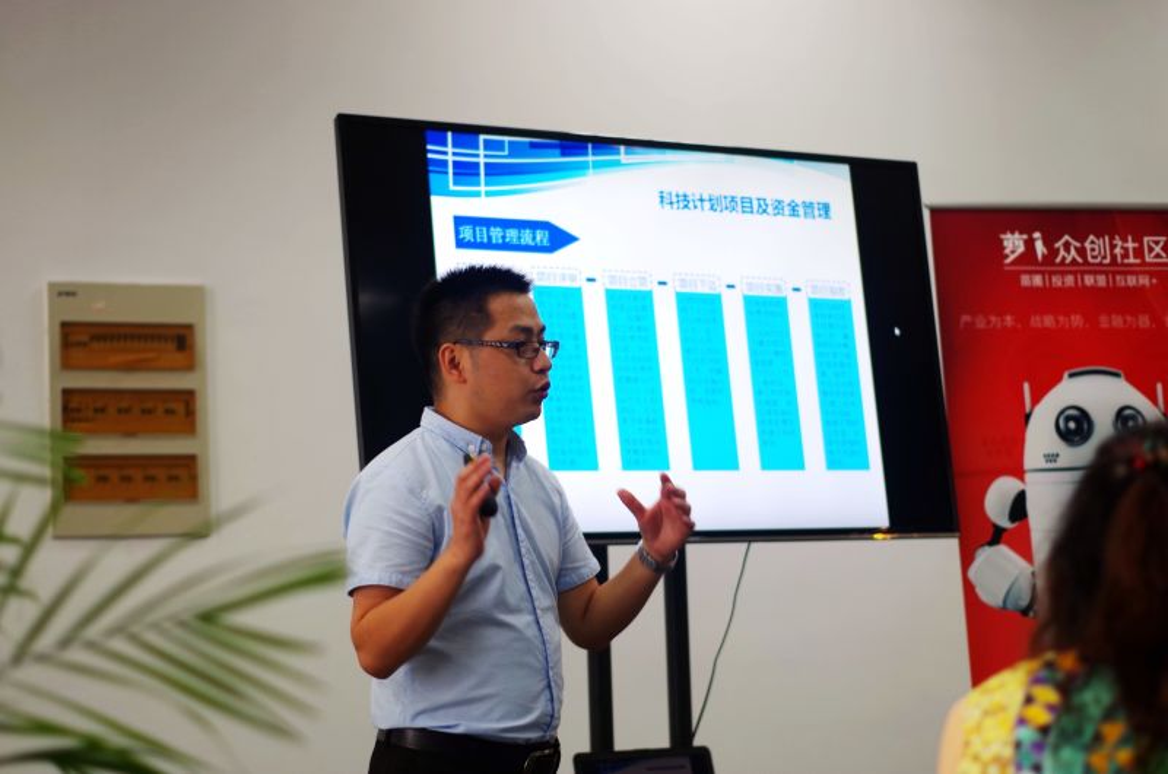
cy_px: 387
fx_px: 2428
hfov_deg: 27.0
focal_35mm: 75
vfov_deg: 18.1
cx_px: 584
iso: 200
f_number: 2
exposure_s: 1/100
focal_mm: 50
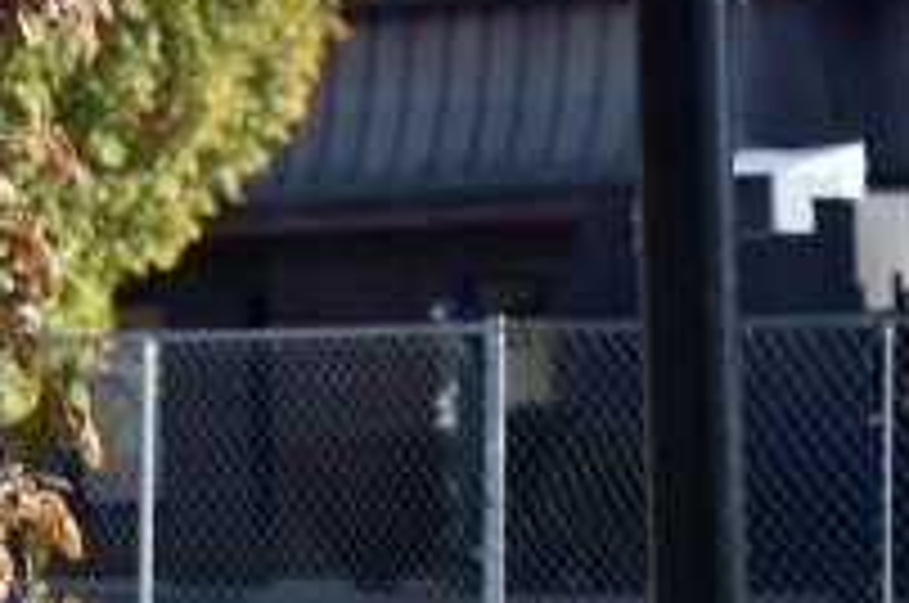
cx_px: -2174
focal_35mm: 406
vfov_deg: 3.4
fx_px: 10235
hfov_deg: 4.8
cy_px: 34
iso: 400
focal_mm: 57
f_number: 2.8
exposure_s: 1/6400
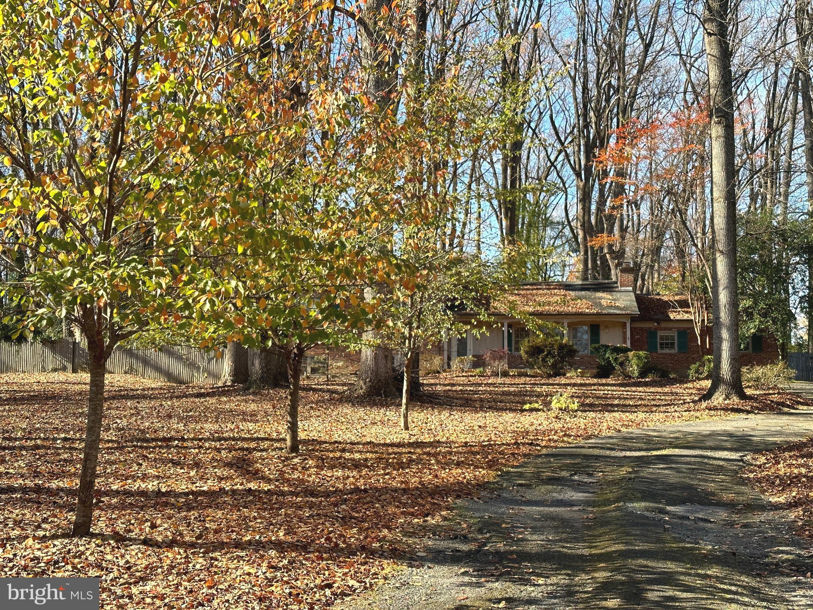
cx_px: 406
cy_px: 305
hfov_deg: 39.7
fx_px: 1127
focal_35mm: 48
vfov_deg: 30.3
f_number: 1.78
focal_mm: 6.86
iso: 64
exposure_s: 1/767
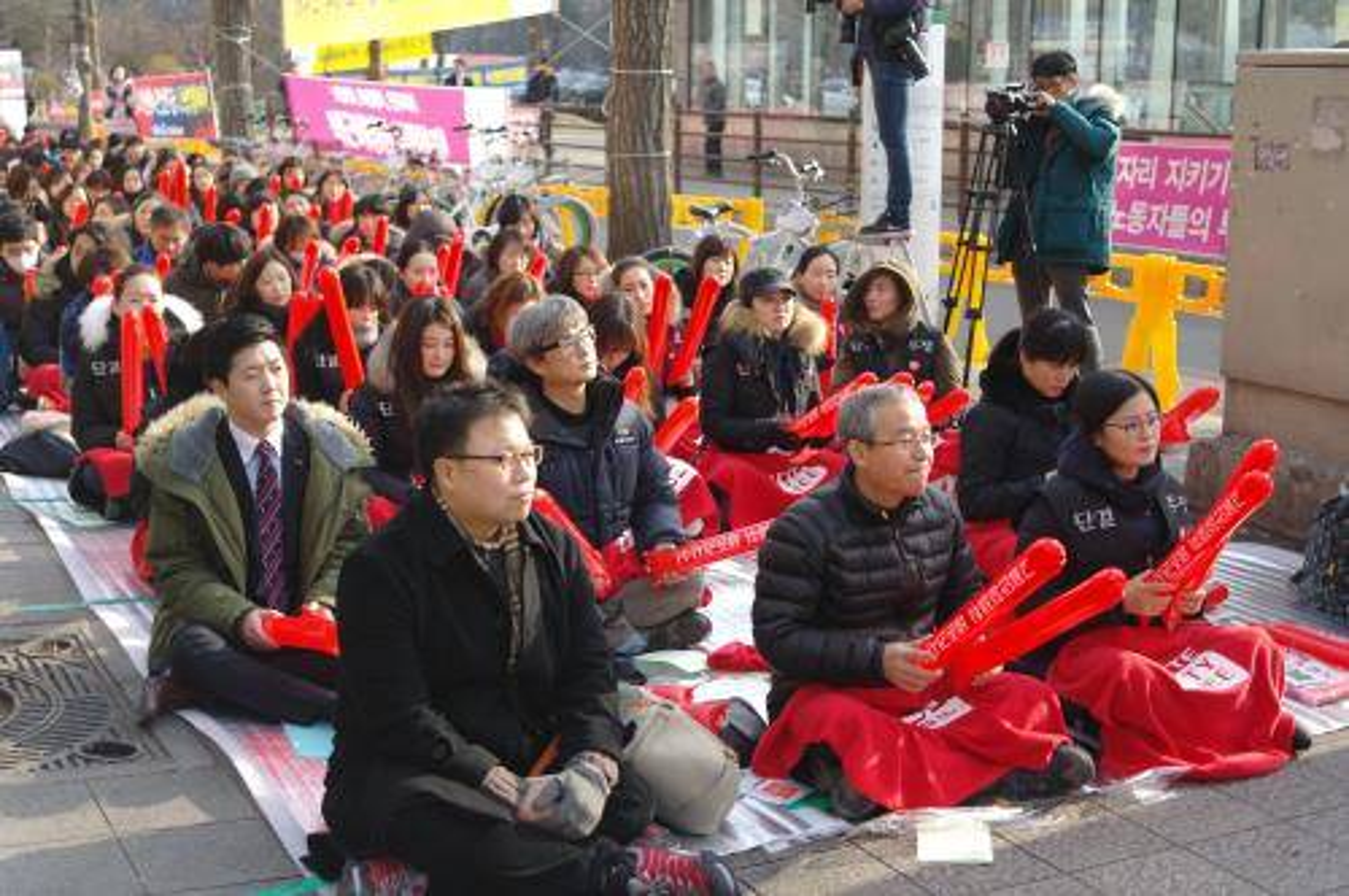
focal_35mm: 46
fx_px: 1721
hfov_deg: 42.8
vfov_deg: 29.2
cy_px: 448
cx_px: 674
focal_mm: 30
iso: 100
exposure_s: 1/640
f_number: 2
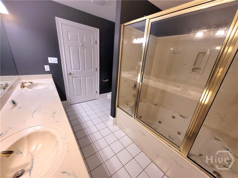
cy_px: 89
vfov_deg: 89.9
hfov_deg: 106.2
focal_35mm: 13
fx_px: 89
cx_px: 119
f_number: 2.2
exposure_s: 1/60.2
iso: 200
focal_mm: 1.74
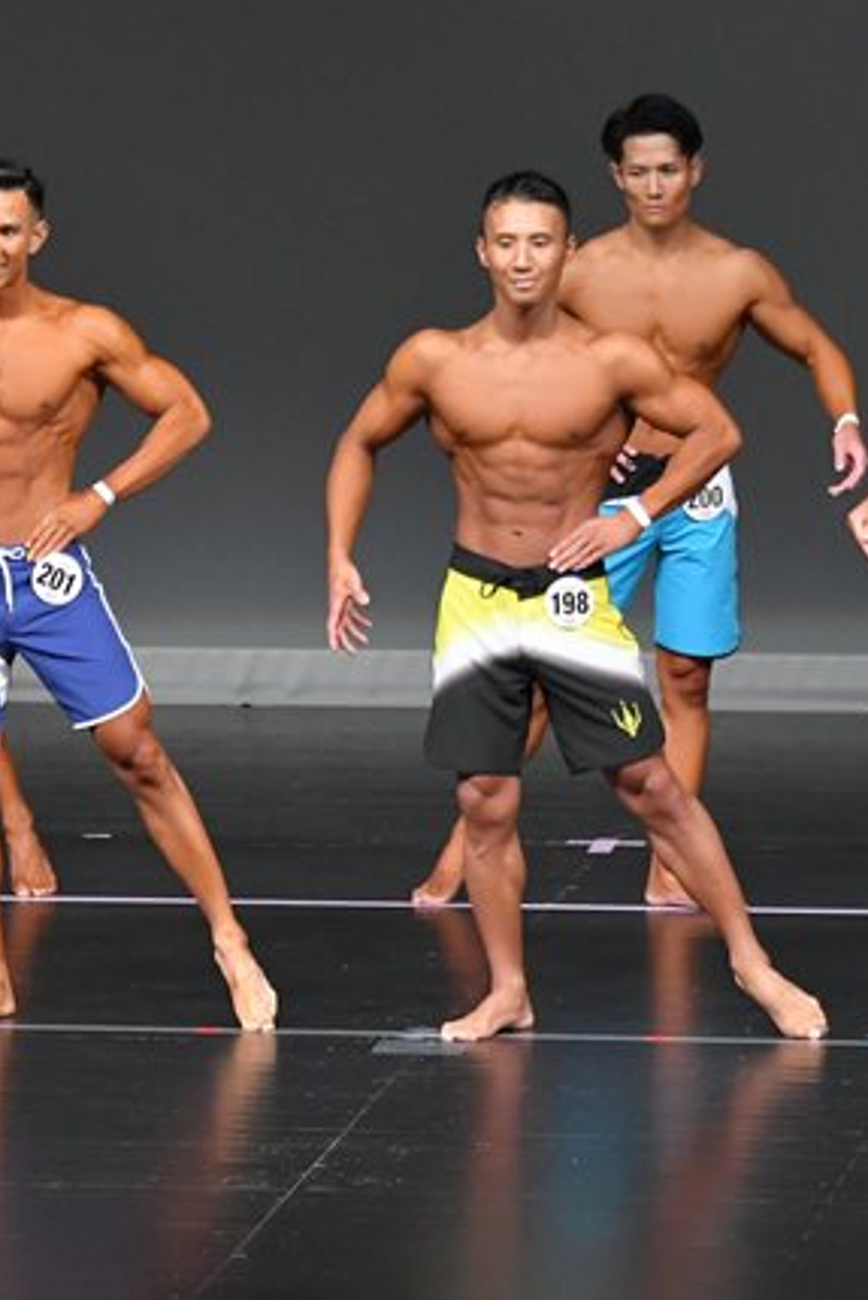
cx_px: 189
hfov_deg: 3.5
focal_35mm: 391
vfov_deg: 5.3
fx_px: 14129
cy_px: 632
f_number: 5.6
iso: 4000
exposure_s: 1/400
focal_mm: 145
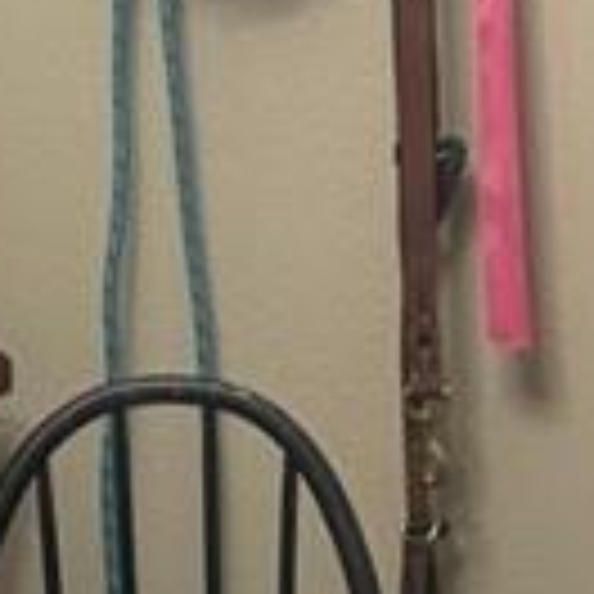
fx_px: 4058
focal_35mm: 209
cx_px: 14
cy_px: 292
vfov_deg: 8.4
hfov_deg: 8.3
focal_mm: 5.96
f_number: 1.6
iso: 160
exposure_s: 1/60
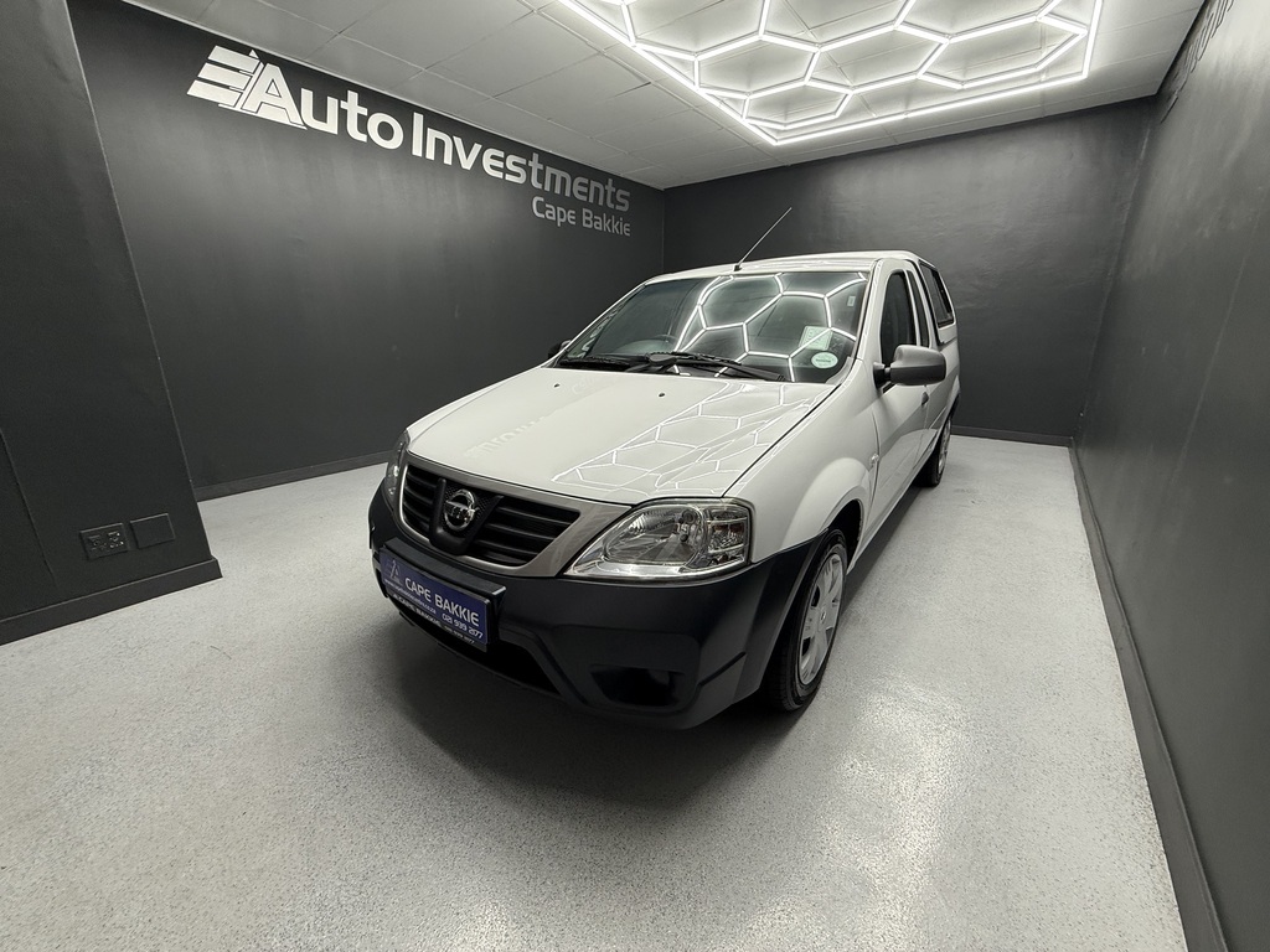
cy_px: 476
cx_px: 635
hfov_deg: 102.1
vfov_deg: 85.7
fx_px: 514
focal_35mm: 14
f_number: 2.2
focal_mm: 2.22
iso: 100
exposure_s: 1/100
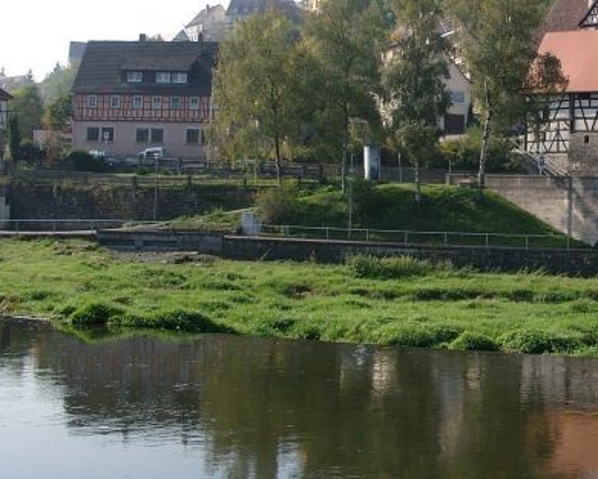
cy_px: 78
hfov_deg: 26.6
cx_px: 578
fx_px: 1203
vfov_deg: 22.1
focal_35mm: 68
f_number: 4
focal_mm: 7.13
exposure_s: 1/529
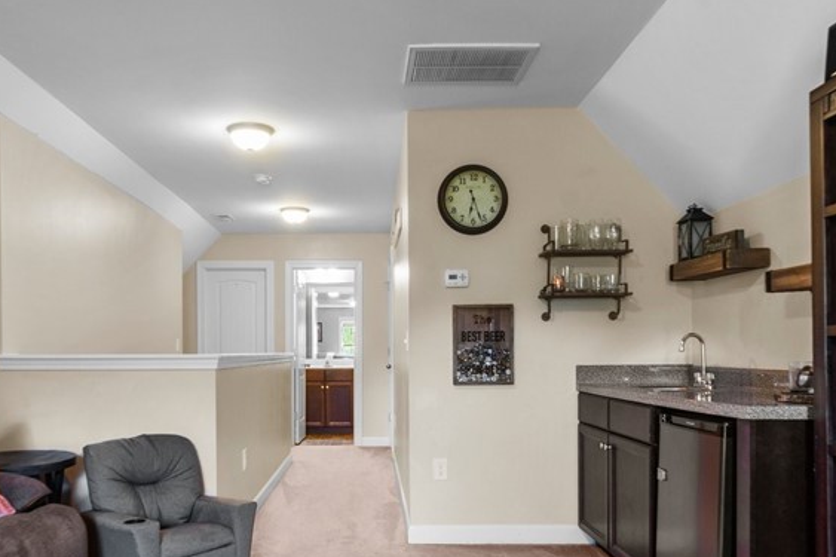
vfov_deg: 47.0
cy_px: 377
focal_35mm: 27
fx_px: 627
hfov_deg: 67.1
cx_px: 362
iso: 100
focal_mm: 14
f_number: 8
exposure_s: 1/1.25
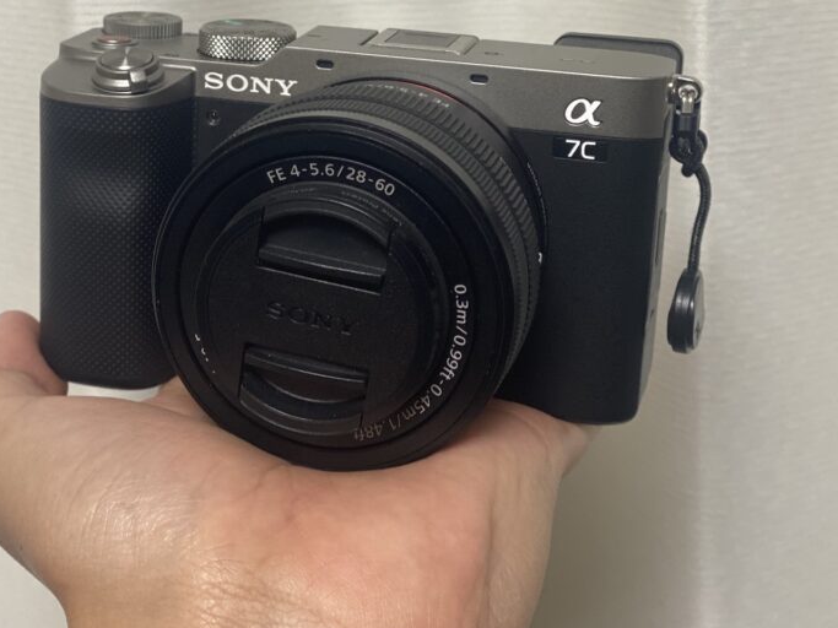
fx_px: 1888
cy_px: 226
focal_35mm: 78
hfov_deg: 25.0
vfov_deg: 18.9
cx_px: 328
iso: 125
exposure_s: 1/40
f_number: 2
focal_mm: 6
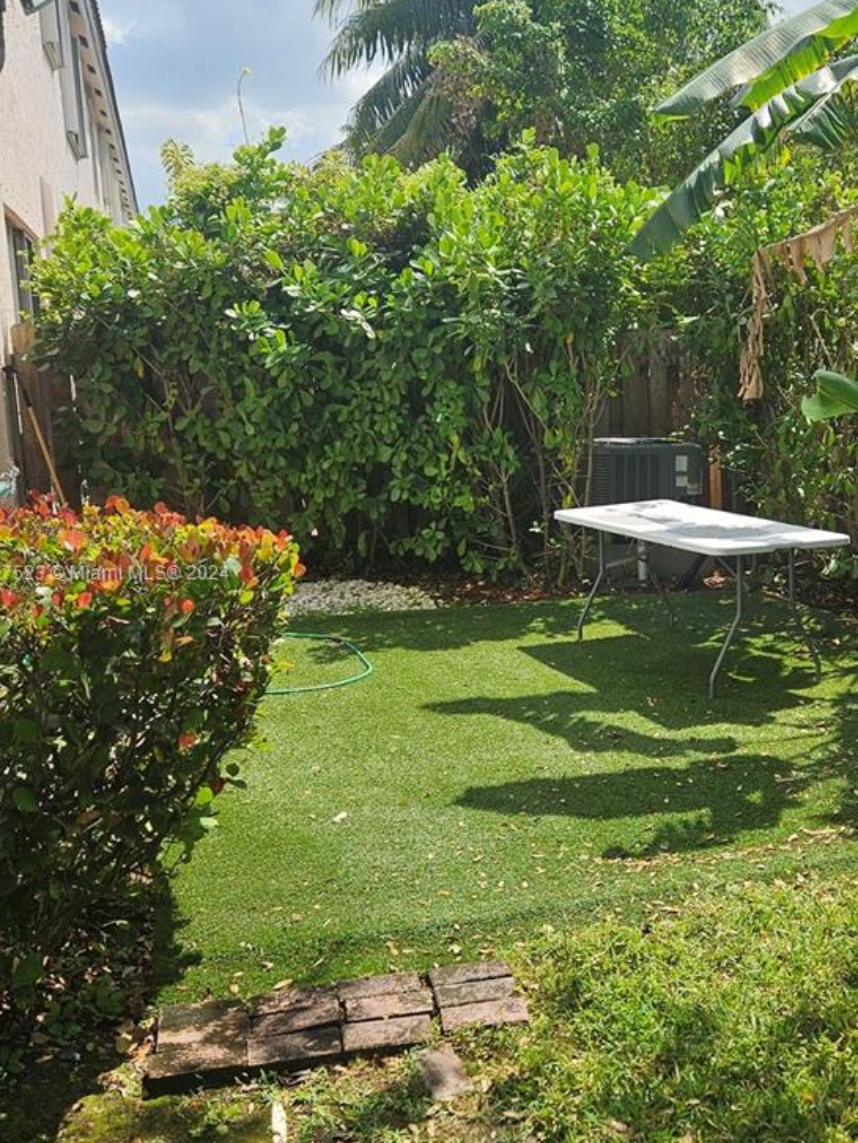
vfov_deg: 49.0
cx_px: 650
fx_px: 1255
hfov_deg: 36.8
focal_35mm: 38
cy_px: 575
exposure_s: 1/1567
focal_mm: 5.4
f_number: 1.8
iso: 25
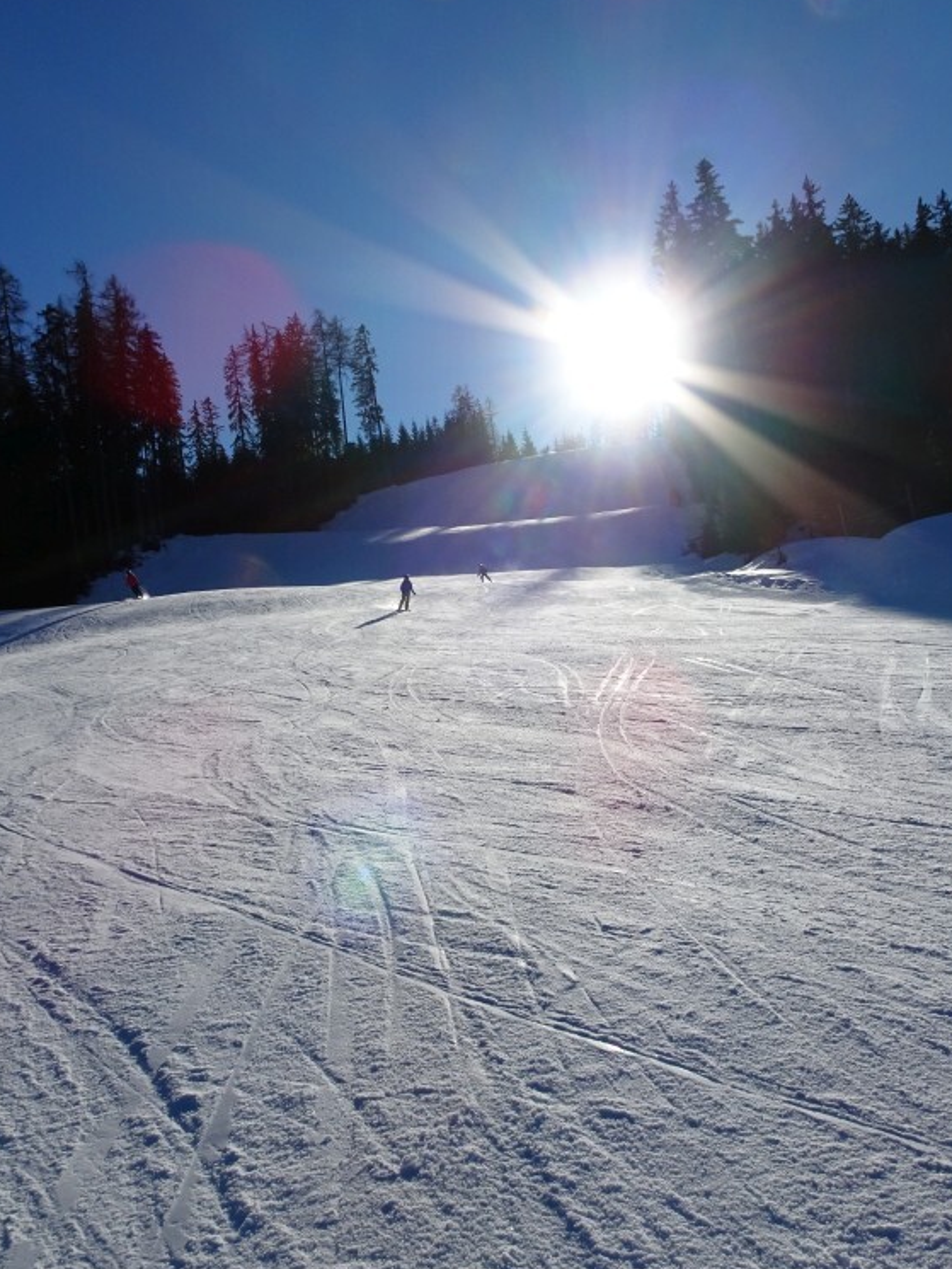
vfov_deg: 55.3
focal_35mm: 33
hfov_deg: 43.0
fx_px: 1210
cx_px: 485
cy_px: 629
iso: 80
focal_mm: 4.1
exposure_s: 1/2000
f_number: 4
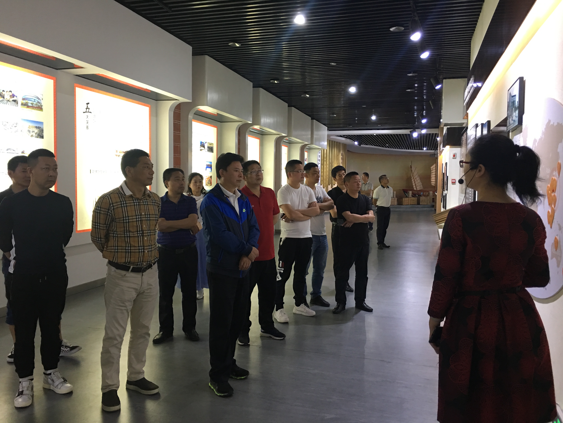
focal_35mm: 29
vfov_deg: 48.2
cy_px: 212
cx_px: 282
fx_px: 472
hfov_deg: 61.7
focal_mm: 4.15
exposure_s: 1/17
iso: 80
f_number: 2.2
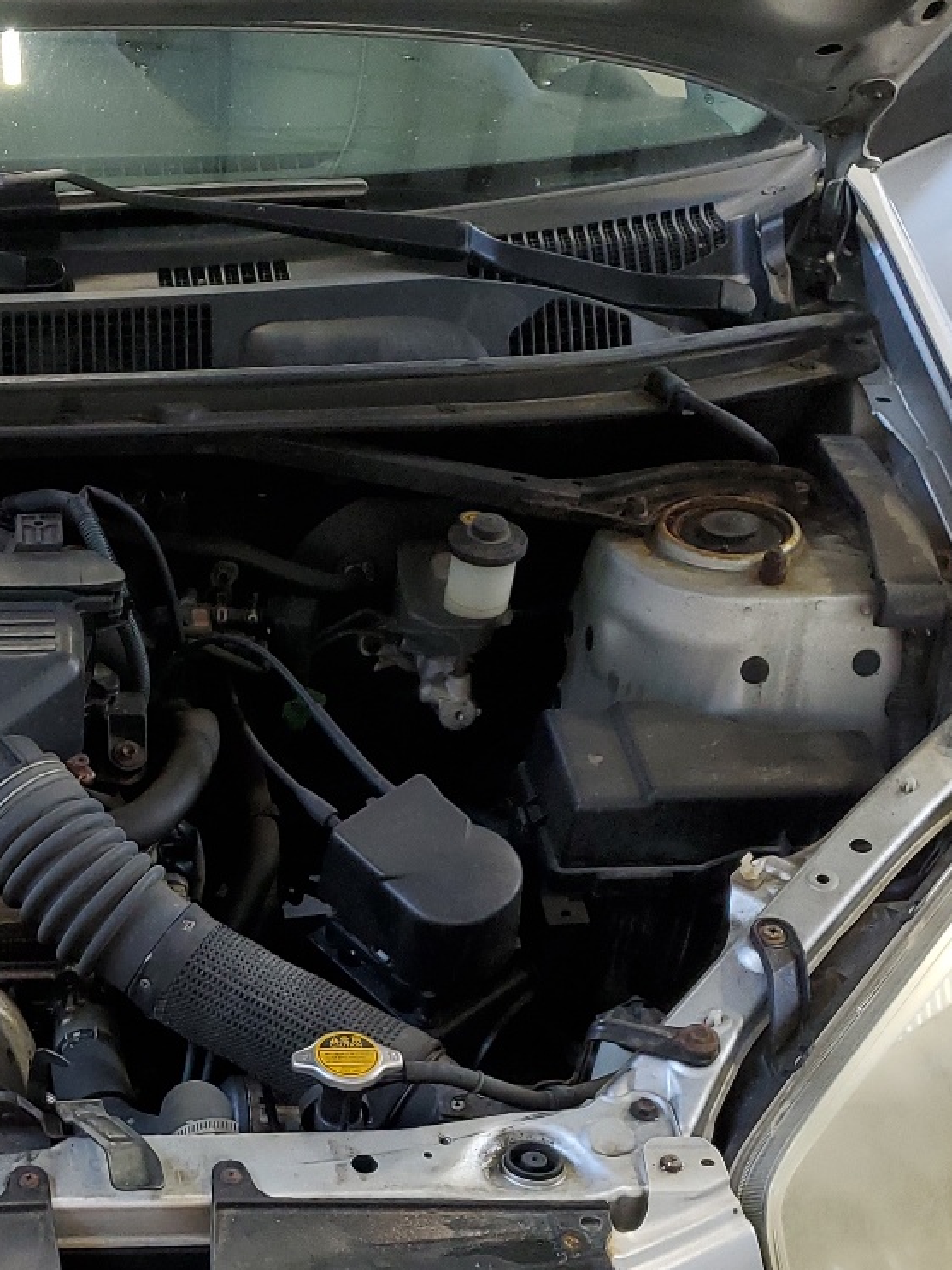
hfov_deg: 24.8
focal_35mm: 56
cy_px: 967
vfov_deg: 33.6
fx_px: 2054
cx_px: -15
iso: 107
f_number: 1.5
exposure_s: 1/60.2
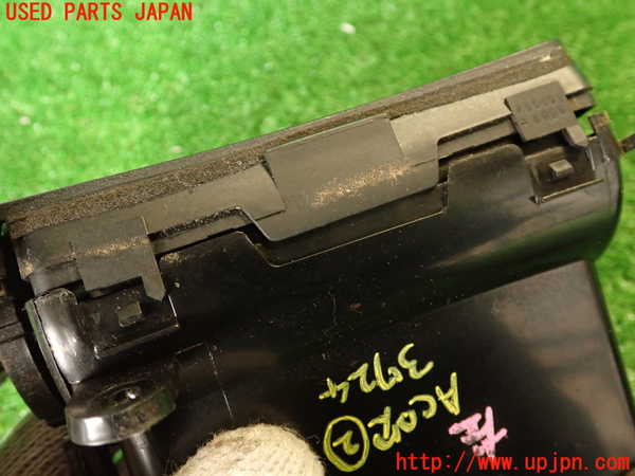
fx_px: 587
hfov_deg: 56.8
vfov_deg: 44.2
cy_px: 238
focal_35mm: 32
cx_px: 318
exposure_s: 1/30
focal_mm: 5.79
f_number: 2.4
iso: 640
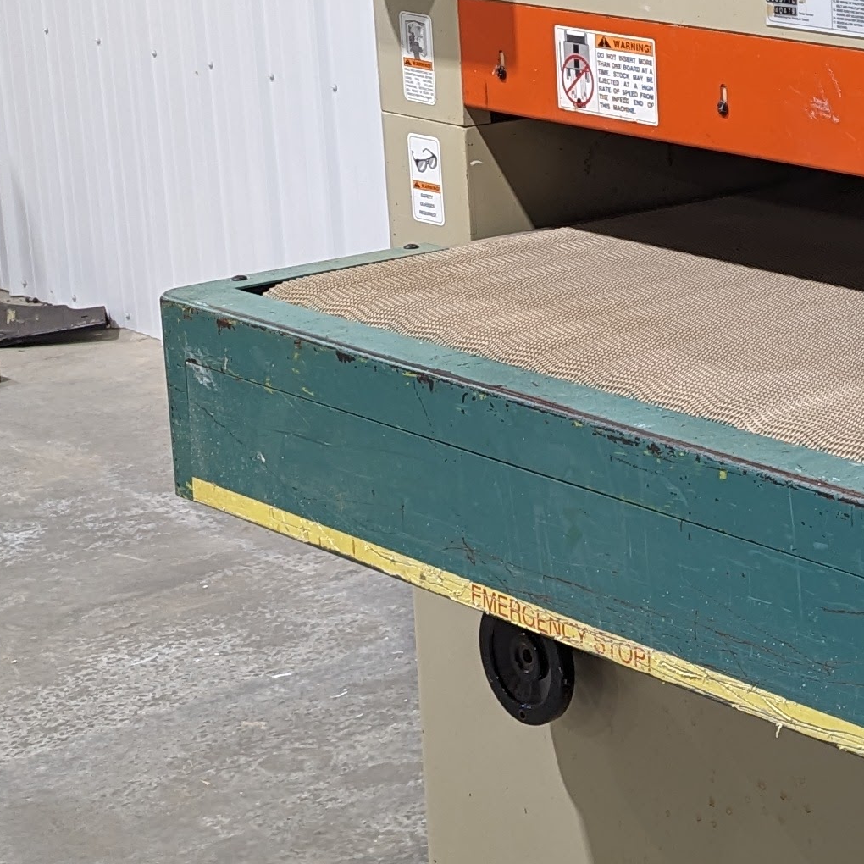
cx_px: 1275
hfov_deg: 18.3
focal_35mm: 85
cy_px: 274
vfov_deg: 20.3
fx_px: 2400
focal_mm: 6.81
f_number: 1.85
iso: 138
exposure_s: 1/37.1
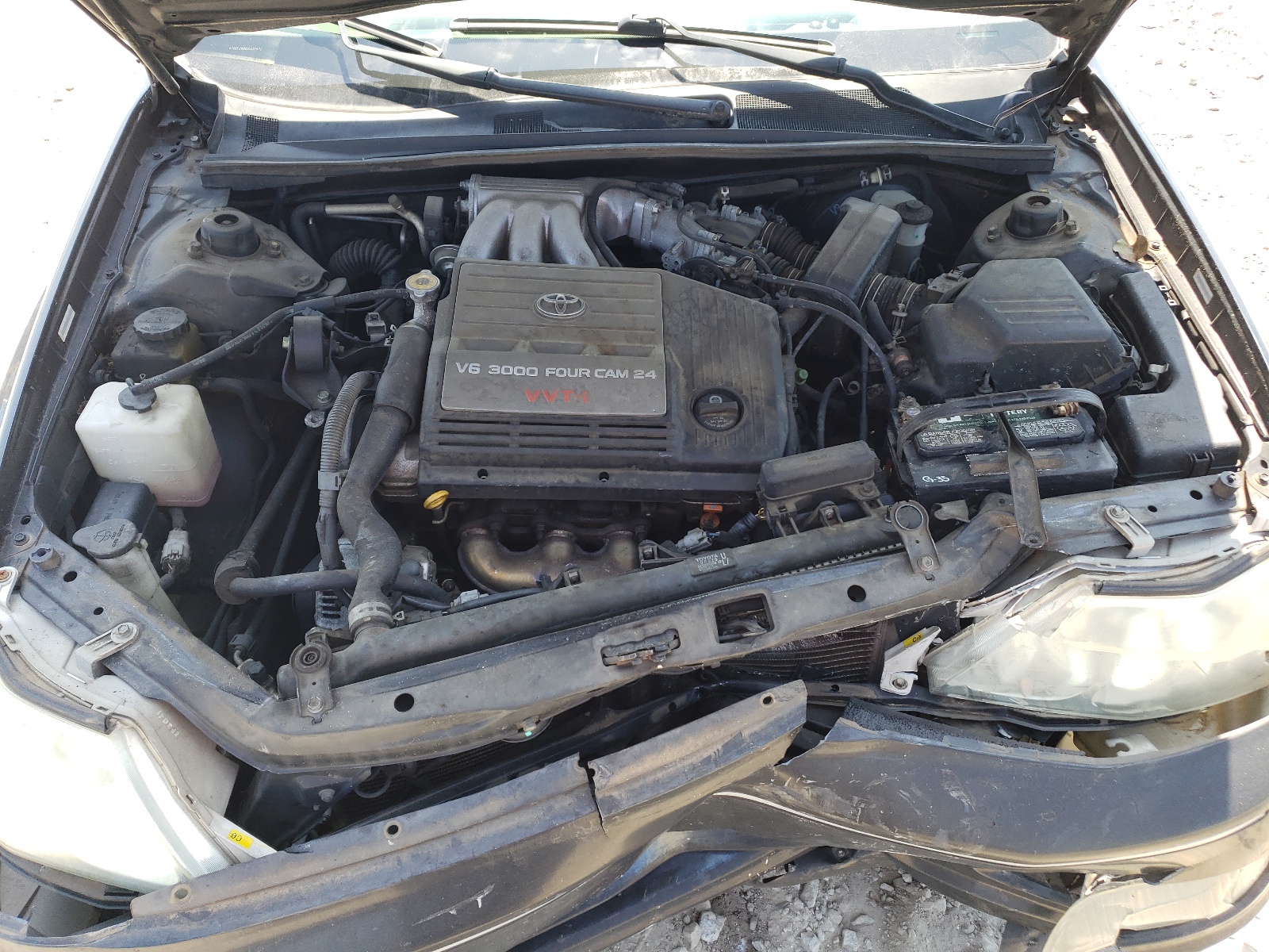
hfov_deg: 67.3
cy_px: 476
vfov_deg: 53.1
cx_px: 634
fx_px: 953
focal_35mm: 26
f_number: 1.5
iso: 50
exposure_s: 1/400
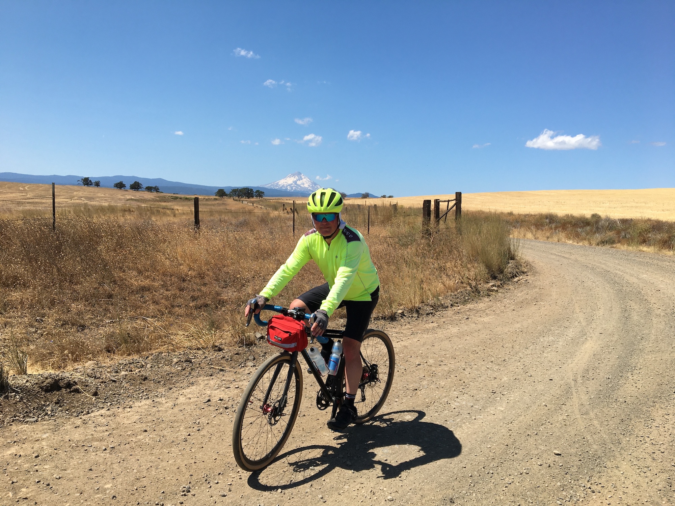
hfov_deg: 61.7
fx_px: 565
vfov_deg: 48.2
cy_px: 253
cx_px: 338
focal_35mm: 29
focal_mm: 4.15
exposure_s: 1/1972
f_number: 2.2
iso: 25
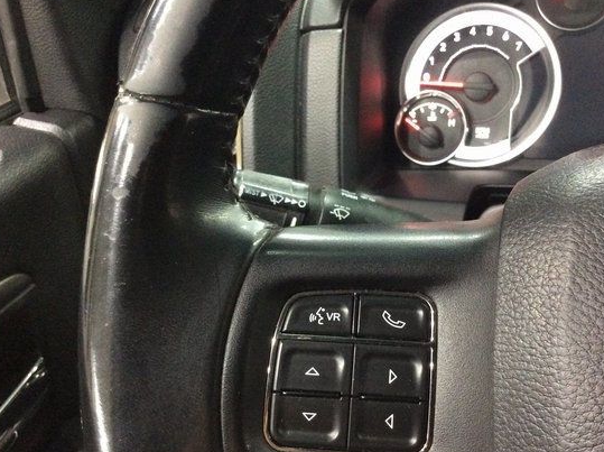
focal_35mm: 38
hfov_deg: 49.0
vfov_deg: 37.6
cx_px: 331
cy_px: 262
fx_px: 662
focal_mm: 3.3
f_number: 2.4
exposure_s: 1/15
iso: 400
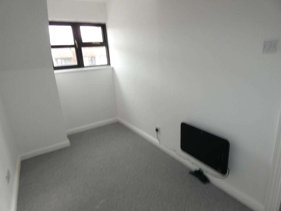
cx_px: 140
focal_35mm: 20
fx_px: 162
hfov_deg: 81.7
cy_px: 106
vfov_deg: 66.0
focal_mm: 3.6
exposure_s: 1/30
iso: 80
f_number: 2.8
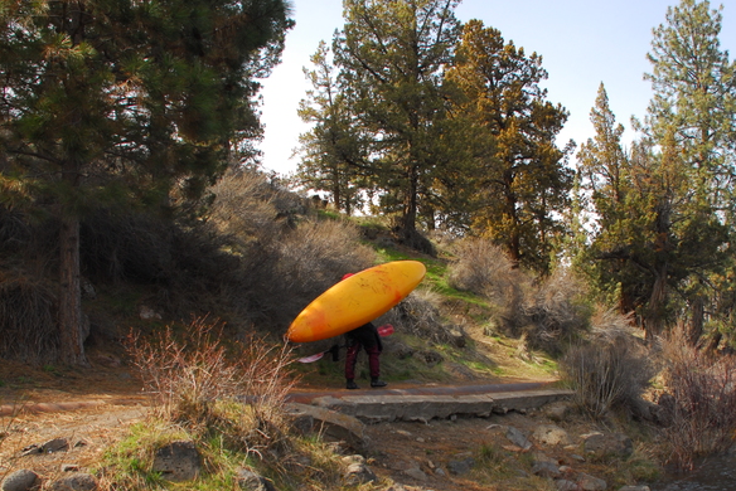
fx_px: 757
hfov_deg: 51.7
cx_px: 422
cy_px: 312
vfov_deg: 35.7
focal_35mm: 37
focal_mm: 18
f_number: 5
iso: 200
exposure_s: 1/400
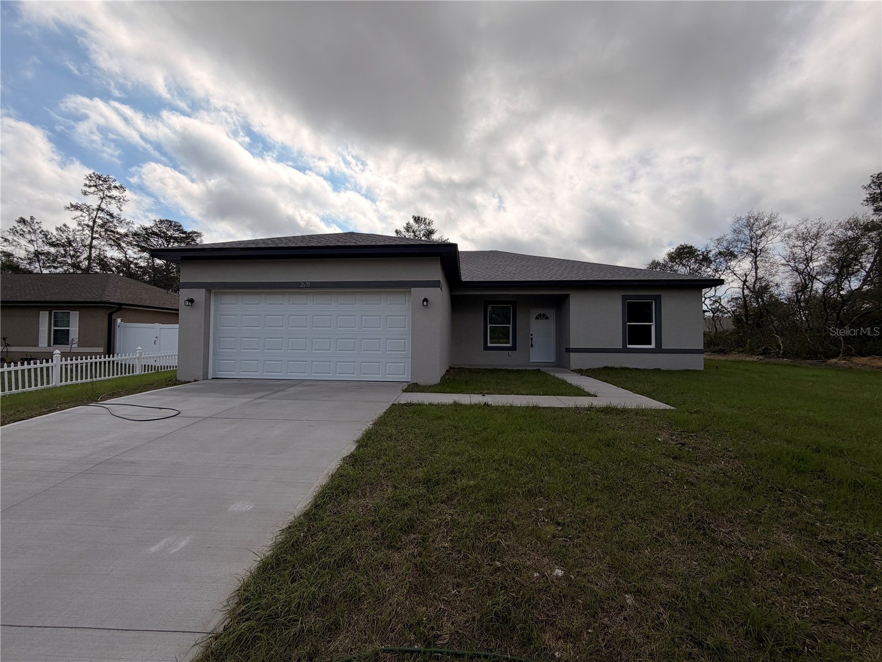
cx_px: 441
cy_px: 331
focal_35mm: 14
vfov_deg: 85.7
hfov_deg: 102.1
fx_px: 357
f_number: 2.2
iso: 20
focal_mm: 2.22
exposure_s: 1/1572
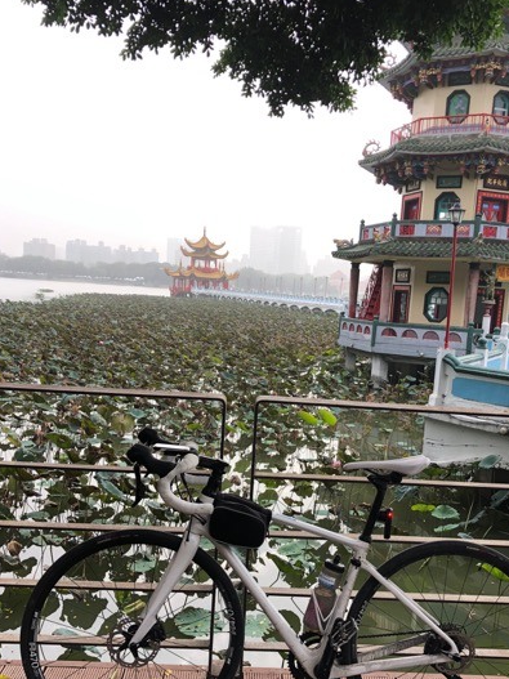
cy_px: 399
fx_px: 667
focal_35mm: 34
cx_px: 280
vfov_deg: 53.7
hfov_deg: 41.7
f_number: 1.8
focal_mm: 4
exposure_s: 1/126
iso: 20
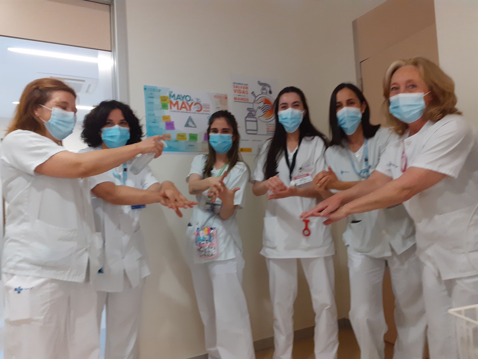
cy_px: 180
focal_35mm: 27
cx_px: 239
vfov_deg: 51.4
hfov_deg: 65.3
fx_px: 373
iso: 200
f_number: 1.9
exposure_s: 1/50
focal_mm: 3.6
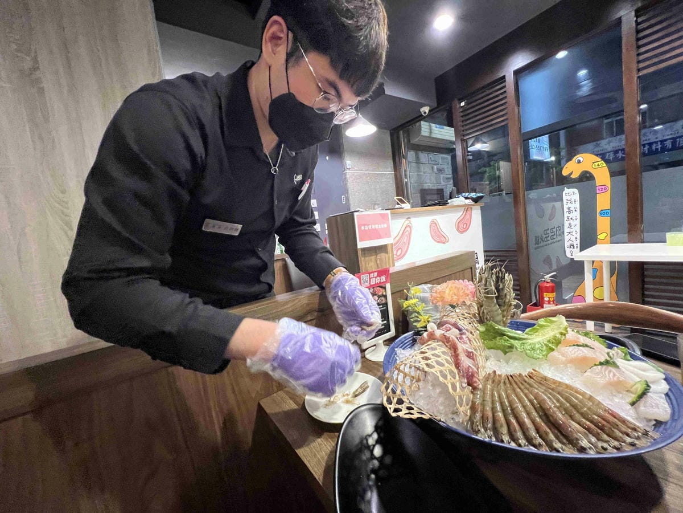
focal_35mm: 13
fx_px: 256
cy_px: 256
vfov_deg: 89.9
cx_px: 342
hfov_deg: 106.2
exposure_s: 1/60
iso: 500
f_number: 1.8
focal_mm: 1.57
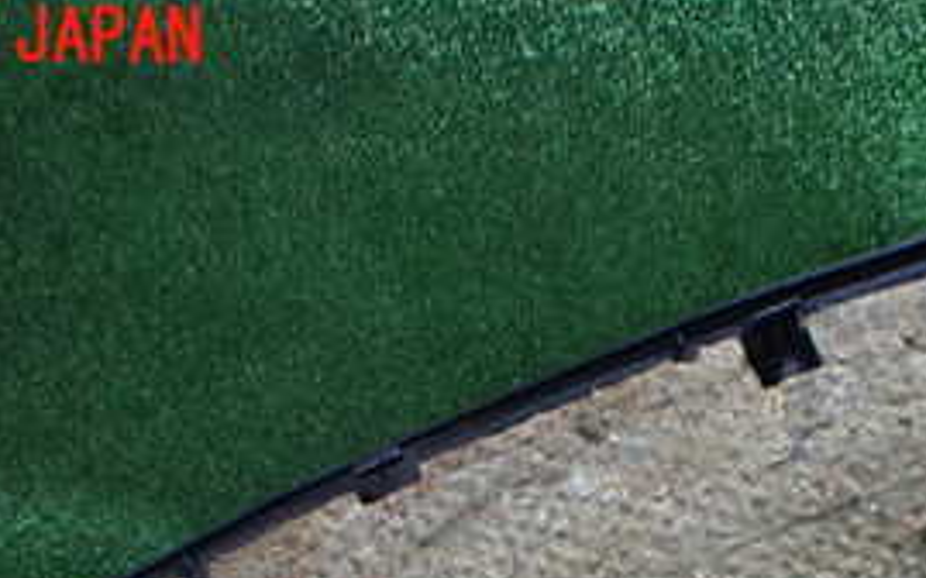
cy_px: 771
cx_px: 609
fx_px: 1791
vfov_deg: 17.1
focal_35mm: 71
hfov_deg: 28.8
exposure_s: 1/60
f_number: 2.3
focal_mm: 5.4
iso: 800
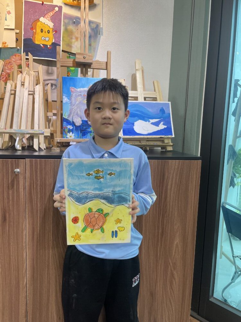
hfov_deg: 53.1
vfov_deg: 67.3
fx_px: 241
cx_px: 120
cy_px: 161
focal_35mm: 26
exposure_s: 1/100
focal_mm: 4.2
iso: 80
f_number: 1.6
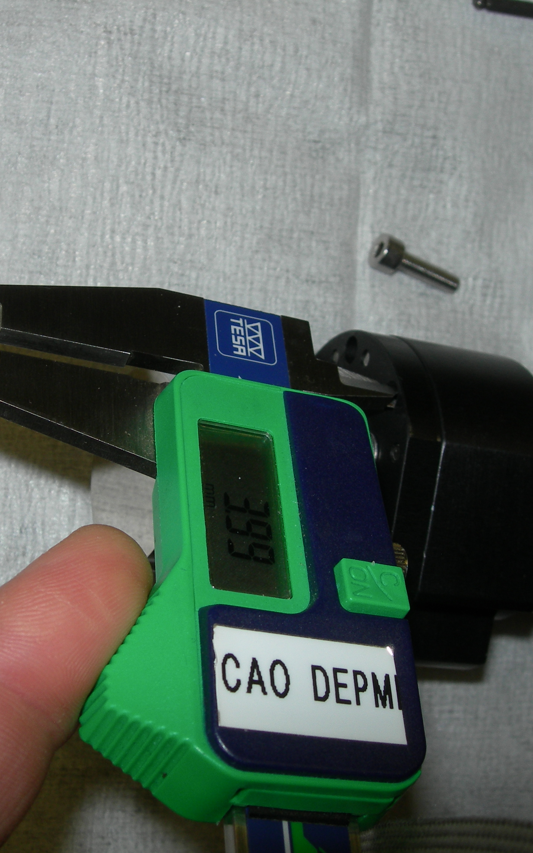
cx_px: 220
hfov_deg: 23.9
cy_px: 427
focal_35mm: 54
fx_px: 1255
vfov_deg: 37.5
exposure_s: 1/60.1
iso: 50
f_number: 4.8
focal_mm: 7.8
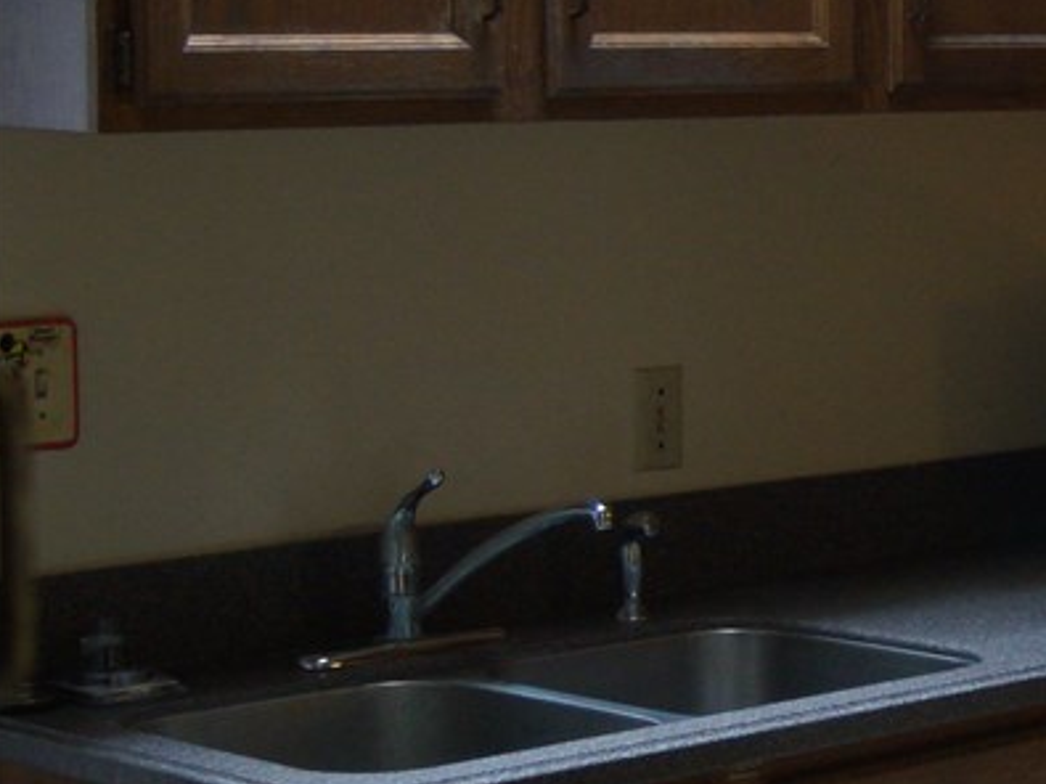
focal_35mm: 111
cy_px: 387
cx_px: 1431
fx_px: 3353
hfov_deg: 16.6
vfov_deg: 13.3
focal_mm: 28
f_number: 4
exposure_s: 1/60
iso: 1250
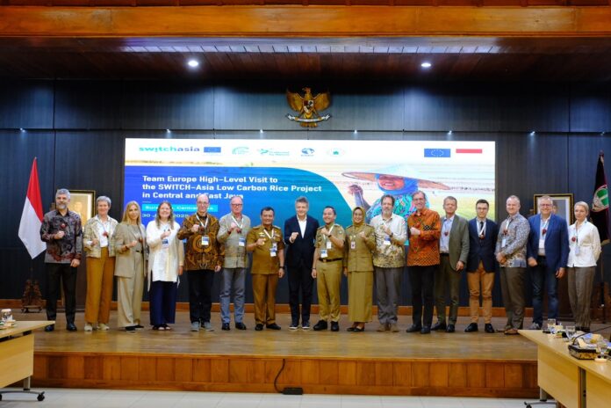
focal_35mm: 46
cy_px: 204
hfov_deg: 42.7
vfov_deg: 29.2
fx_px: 781
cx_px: 306
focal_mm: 30.9
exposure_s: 1/40
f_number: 5.6
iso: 6400
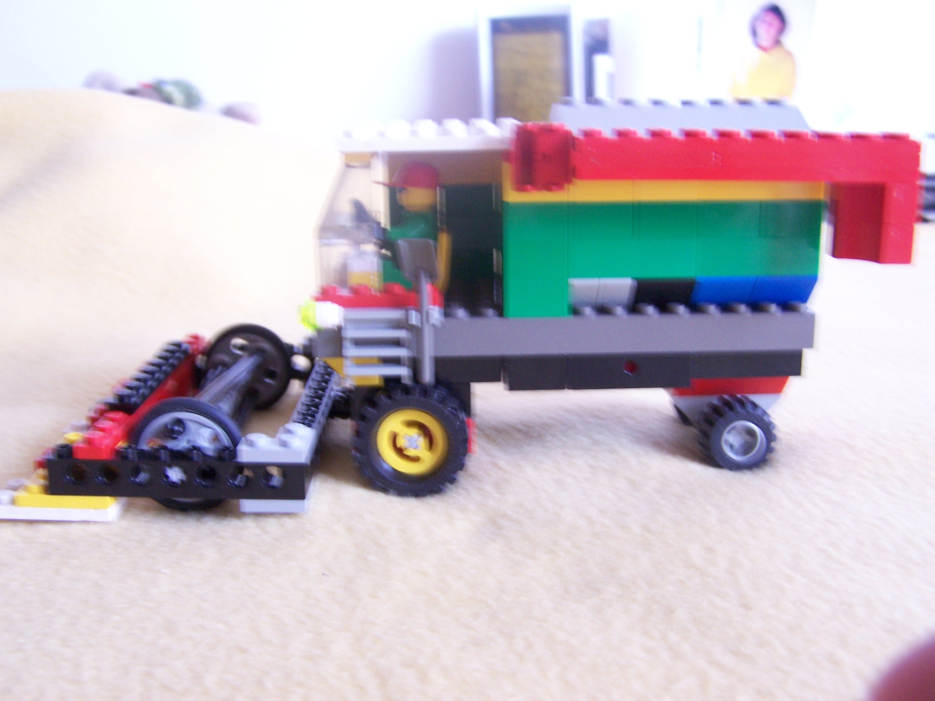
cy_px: 350
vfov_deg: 37.7
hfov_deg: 49.0
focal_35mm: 38
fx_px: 1026
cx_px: 468
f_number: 2.8
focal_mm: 6.3
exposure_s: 1/10
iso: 140
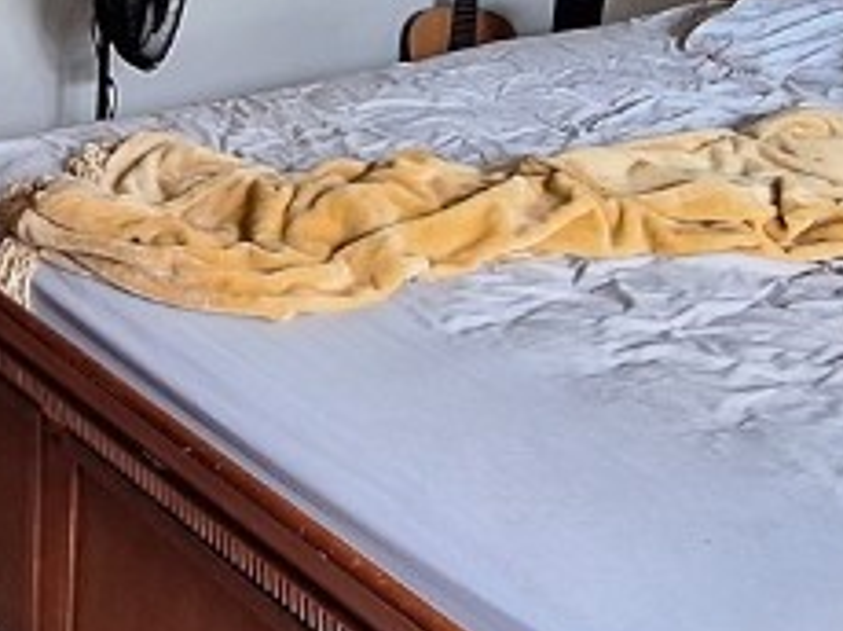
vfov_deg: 24.6
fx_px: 1411
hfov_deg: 31.5
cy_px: 84
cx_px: 66
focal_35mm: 58
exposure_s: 1/40
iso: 100
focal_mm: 1.74
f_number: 2.2
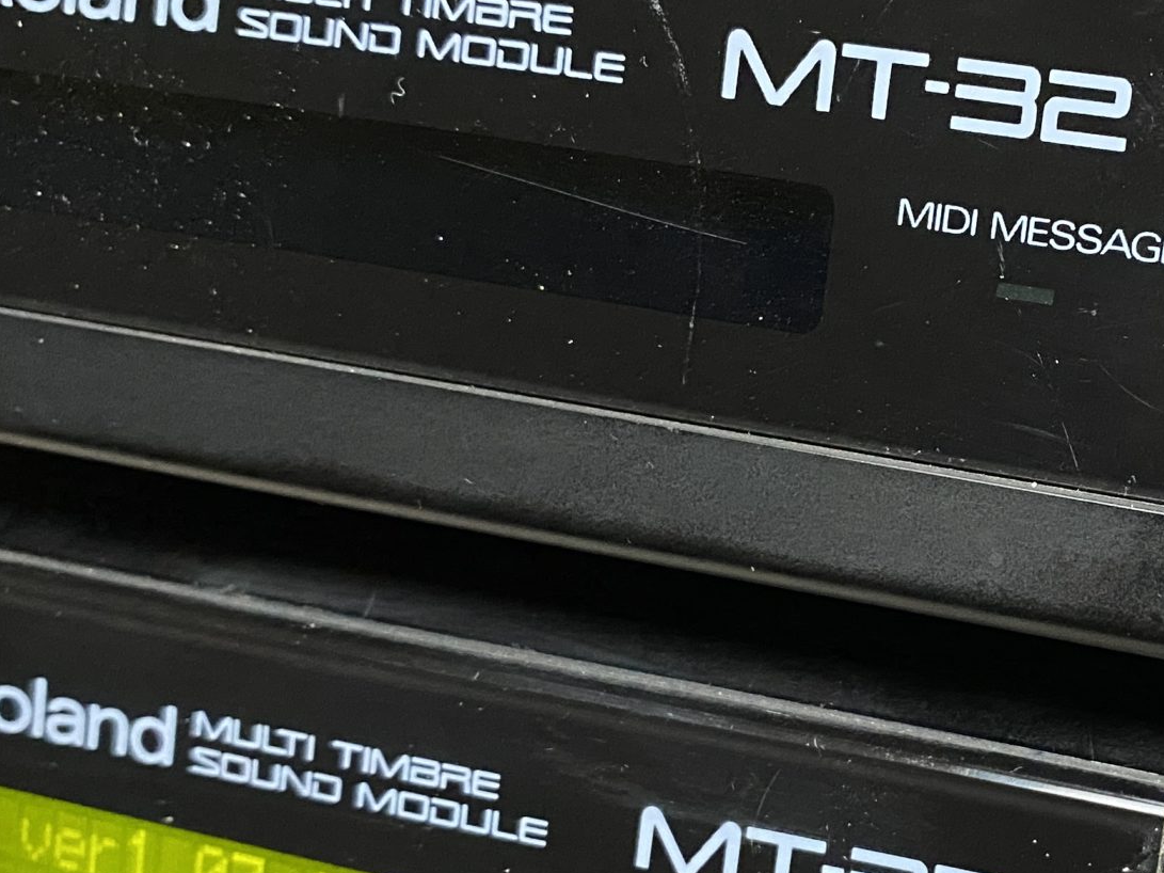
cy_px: 572
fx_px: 2051
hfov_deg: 30.2
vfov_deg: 23.9
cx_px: 1073
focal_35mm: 61
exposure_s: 1/30
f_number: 1.8
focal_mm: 4.25
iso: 1000
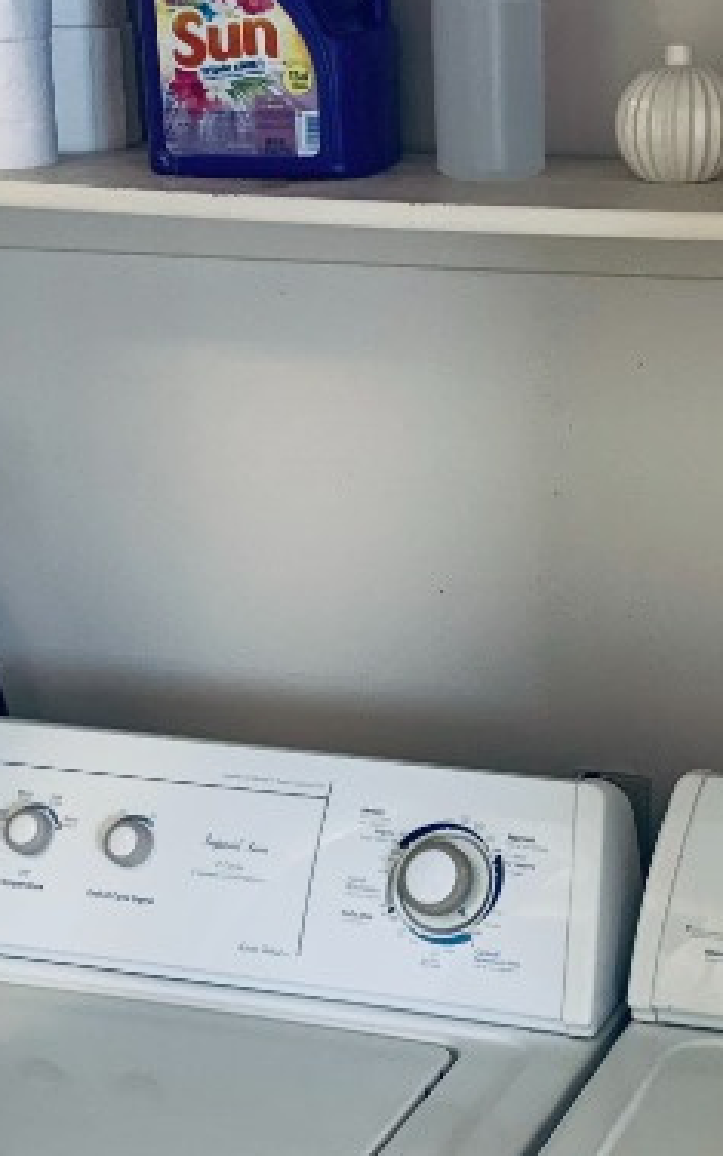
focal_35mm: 75
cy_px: 621
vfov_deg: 27.5
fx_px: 2364
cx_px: 600
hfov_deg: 17.2
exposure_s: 1/60
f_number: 1.8
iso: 250
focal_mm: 4.25
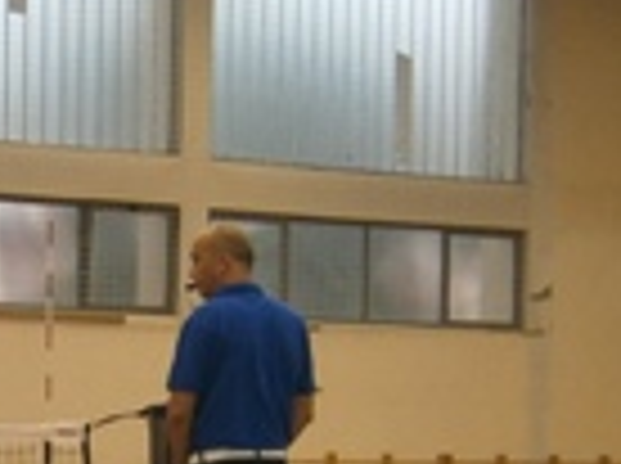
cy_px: 563
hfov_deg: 15.6
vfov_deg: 11.9
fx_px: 2167
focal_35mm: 121
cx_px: -144
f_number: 2.8
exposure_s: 1/30
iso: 80
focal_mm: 4.7
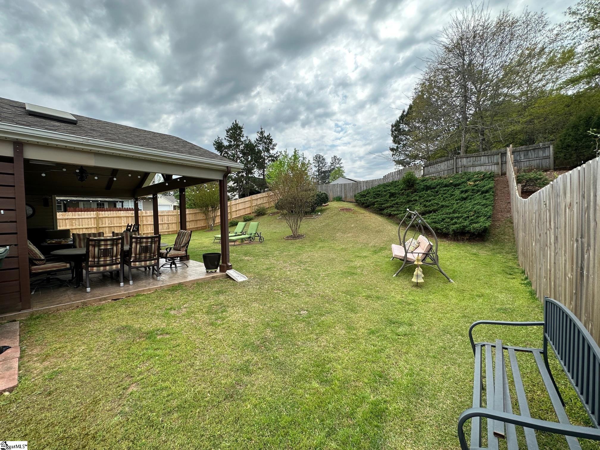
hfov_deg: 102.1
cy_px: 225
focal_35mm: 14
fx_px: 243
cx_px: 300
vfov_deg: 85.7
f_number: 2.2
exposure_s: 1/1147
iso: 50
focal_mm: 2.22
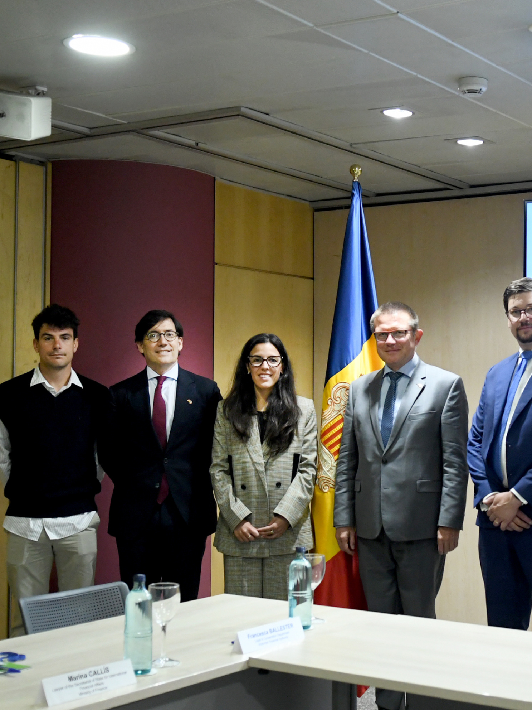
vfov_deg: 39.7
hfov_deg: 28.7
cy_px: 354
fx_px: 984
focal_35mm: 48
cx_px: 508
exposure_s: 1/200
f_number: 2.8
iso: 2000
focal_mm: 22
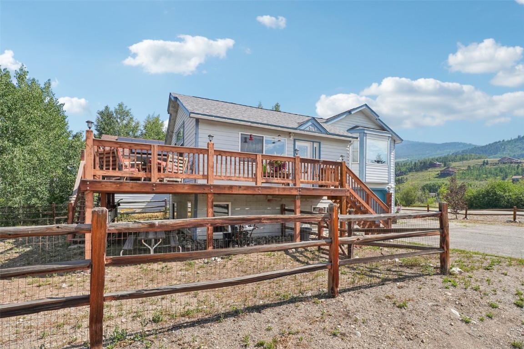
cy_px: 174
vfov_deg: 68.7
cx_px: 262
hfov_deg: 91.5
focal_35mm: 18
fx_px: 255
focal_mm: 11.7
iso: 800
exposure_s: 1/800
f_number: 8
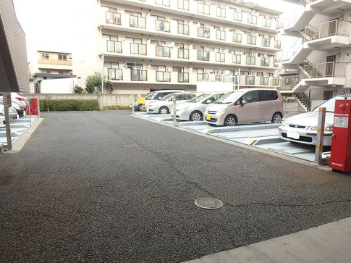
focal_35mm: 26
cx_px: 174
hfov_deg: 67.3
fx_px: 263
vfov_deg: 52.8
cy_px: 149
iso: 125
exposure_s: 1/160
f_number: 3.5
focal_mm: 3.7
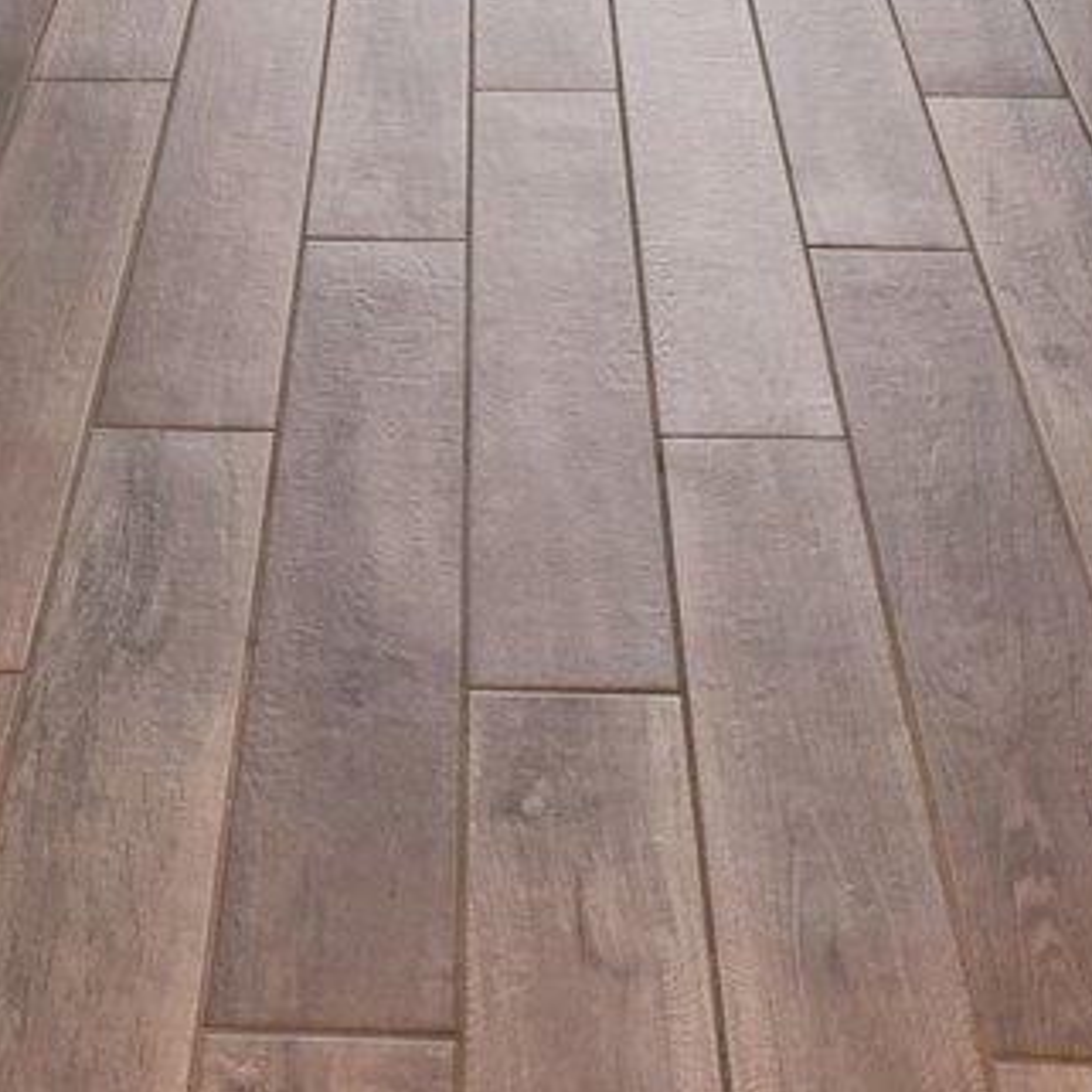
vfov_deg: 16.4
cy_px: -1179
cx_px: 323
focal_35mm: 76
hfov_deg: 22.6
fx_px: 2712
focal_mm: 14
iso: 800
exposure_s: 1/160
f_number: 8
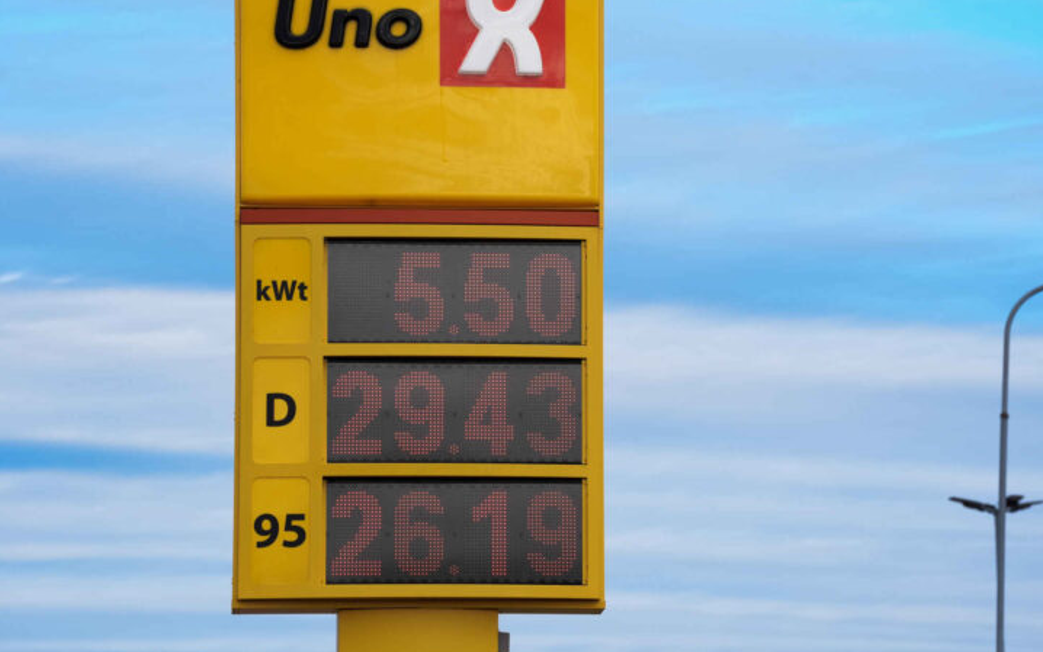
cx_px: 522
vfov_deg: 7.1
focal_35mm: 184
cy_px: 333
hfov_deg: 11.4
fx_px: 5231
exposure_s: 1/640
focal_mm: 180
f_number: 9
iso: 1000
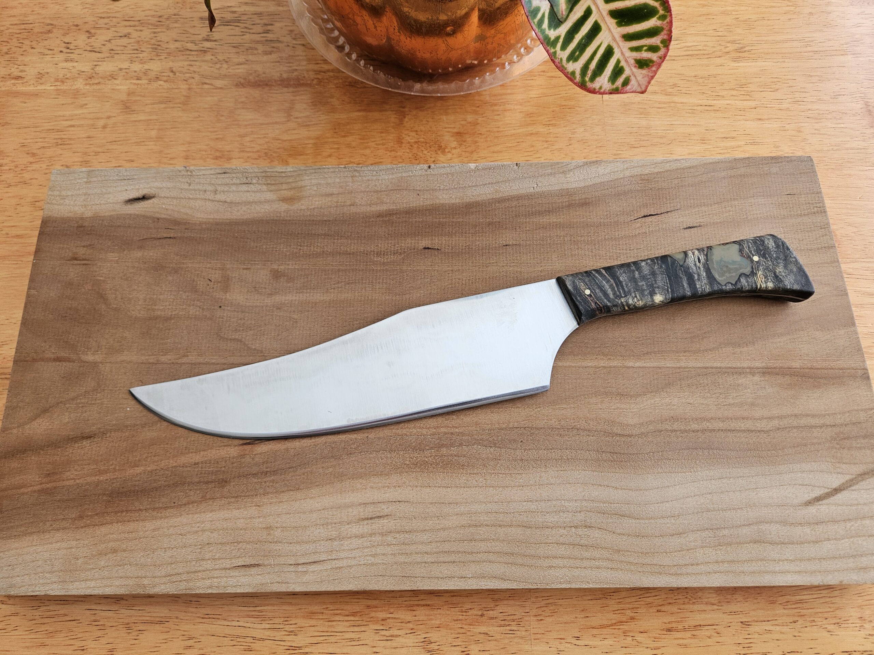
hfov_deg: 73.9
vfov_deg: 58.9
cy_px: 328
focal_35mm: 23
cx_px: 437
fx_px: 581
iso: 50
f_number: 1.8
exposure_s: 1/208
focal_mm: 5.4
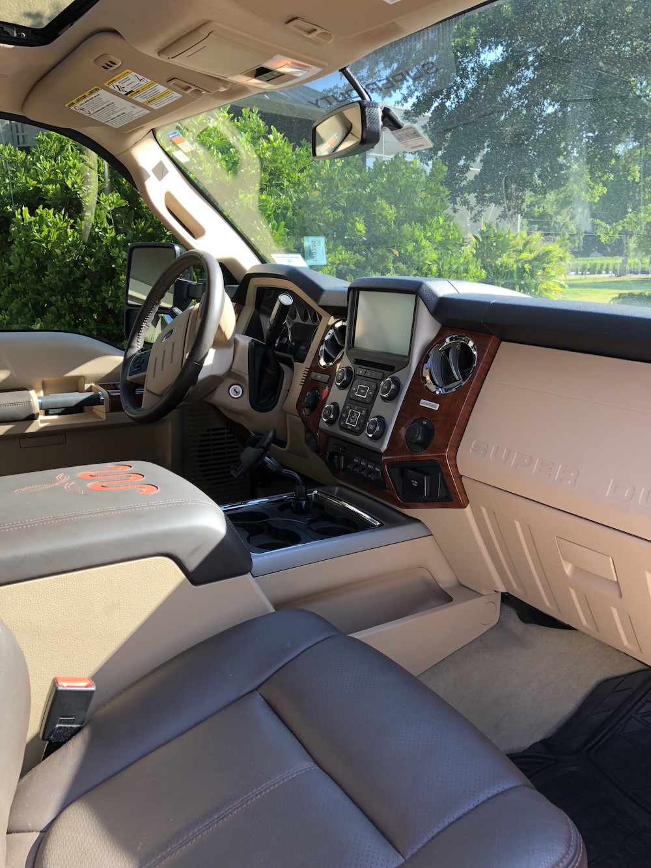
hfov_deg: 49.8
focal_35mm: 28
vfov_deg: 63.4
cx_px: 326
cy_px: 434
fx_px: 702
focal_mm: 3.99
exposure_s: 1/120
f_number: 1.8
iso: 32
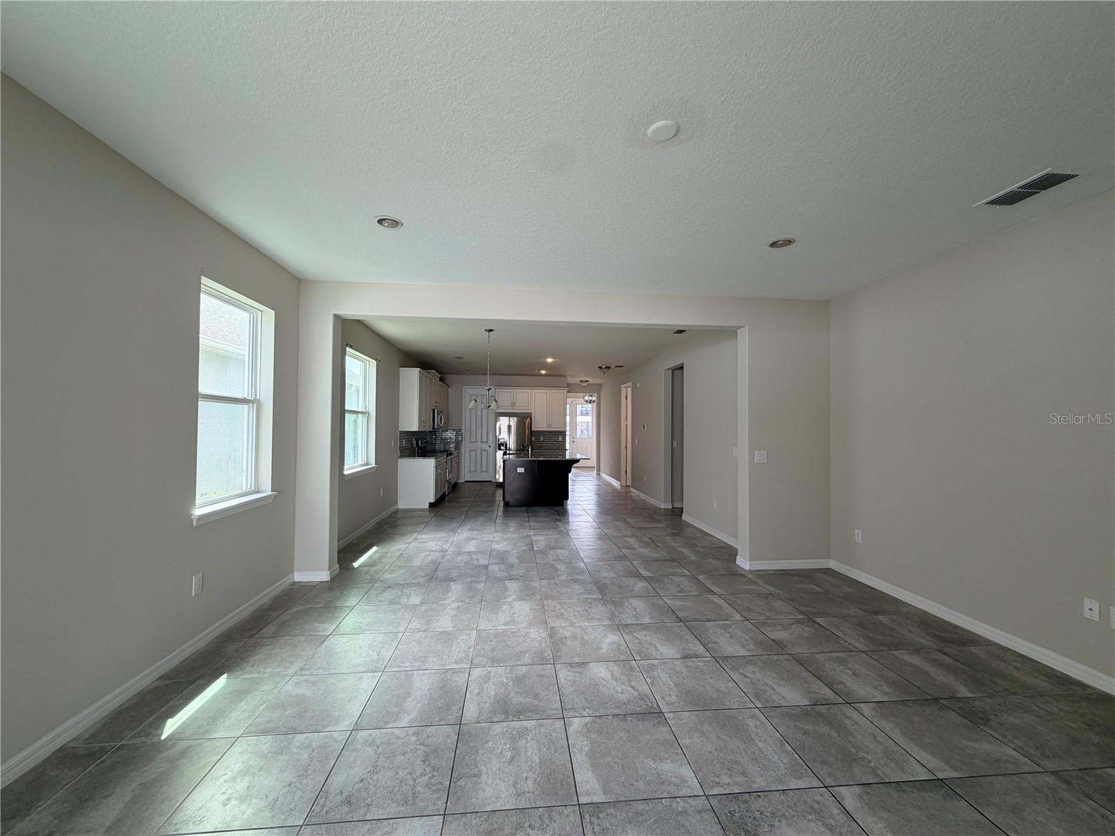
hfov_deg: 102.1
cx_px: 558
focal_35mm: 14
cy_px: 418
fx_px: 451
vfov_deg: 85.7
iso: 50
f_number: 2.2
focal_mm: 2.22
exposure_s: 1/63
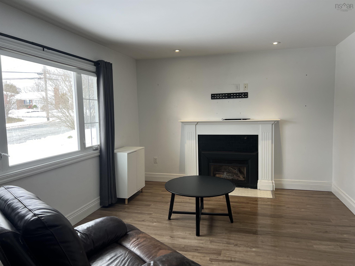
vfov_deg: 53.1
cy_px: 133
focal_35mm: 26
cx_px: 178
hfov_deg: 67.3
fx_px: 267
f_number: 1.5
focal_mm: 5.7
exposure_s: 1/120
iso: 50
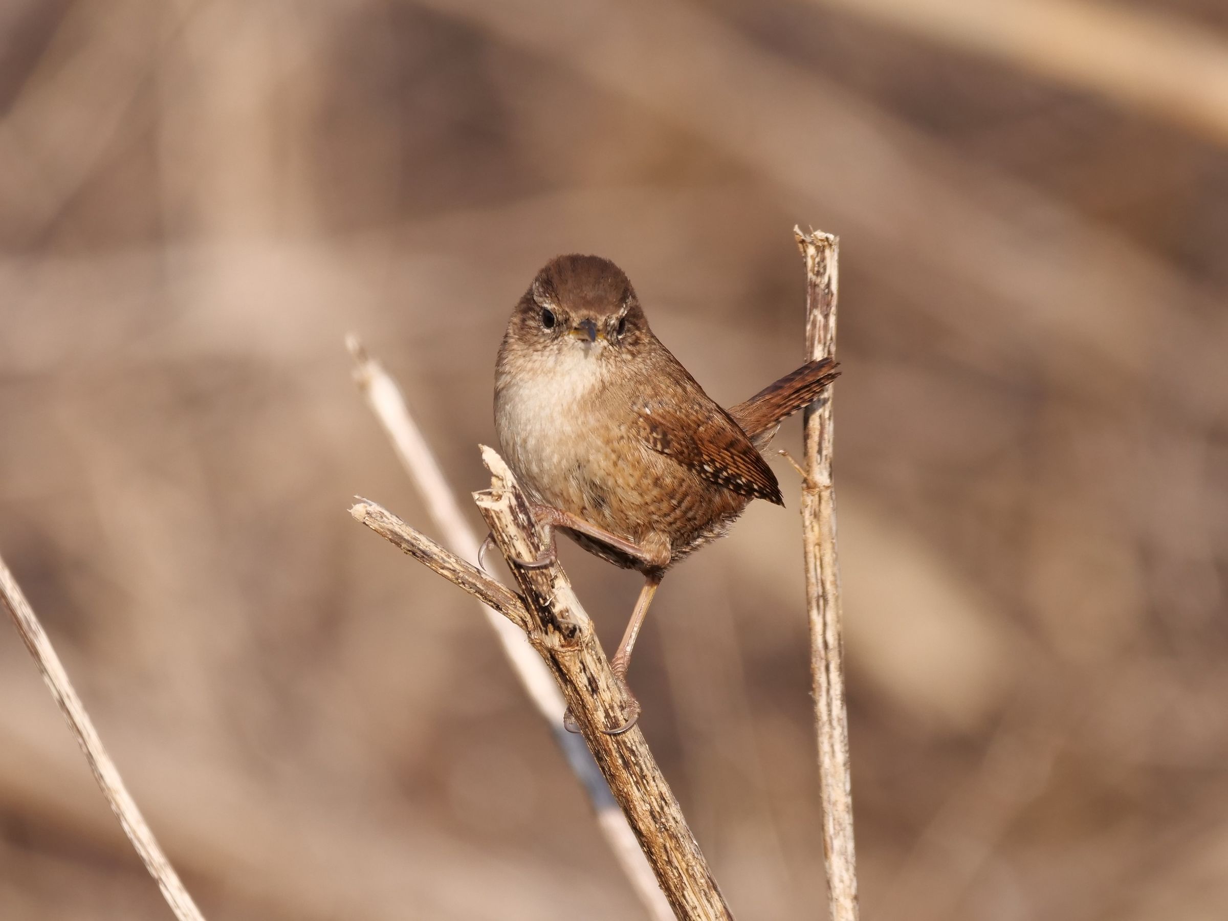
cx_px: 614
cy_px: 460
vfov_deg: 1.9
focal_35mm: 800
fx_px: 28380
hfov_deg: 2.5
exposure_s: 1/800
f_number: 6.3
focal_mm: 400
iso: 400
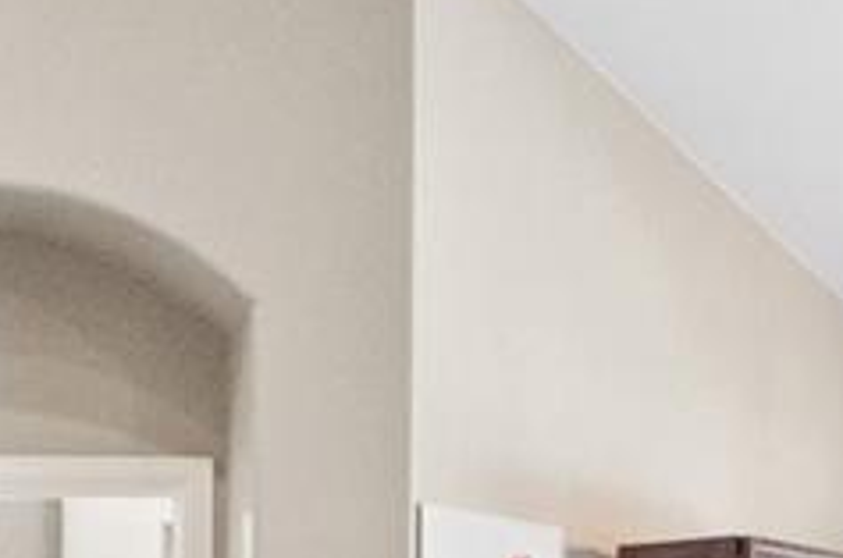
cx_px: -242
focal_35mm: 115
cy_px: 823
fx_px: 2687
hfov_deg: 16.8
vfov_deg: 11.4
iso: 2000
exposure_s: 1/20
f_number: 7.1
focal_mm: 17
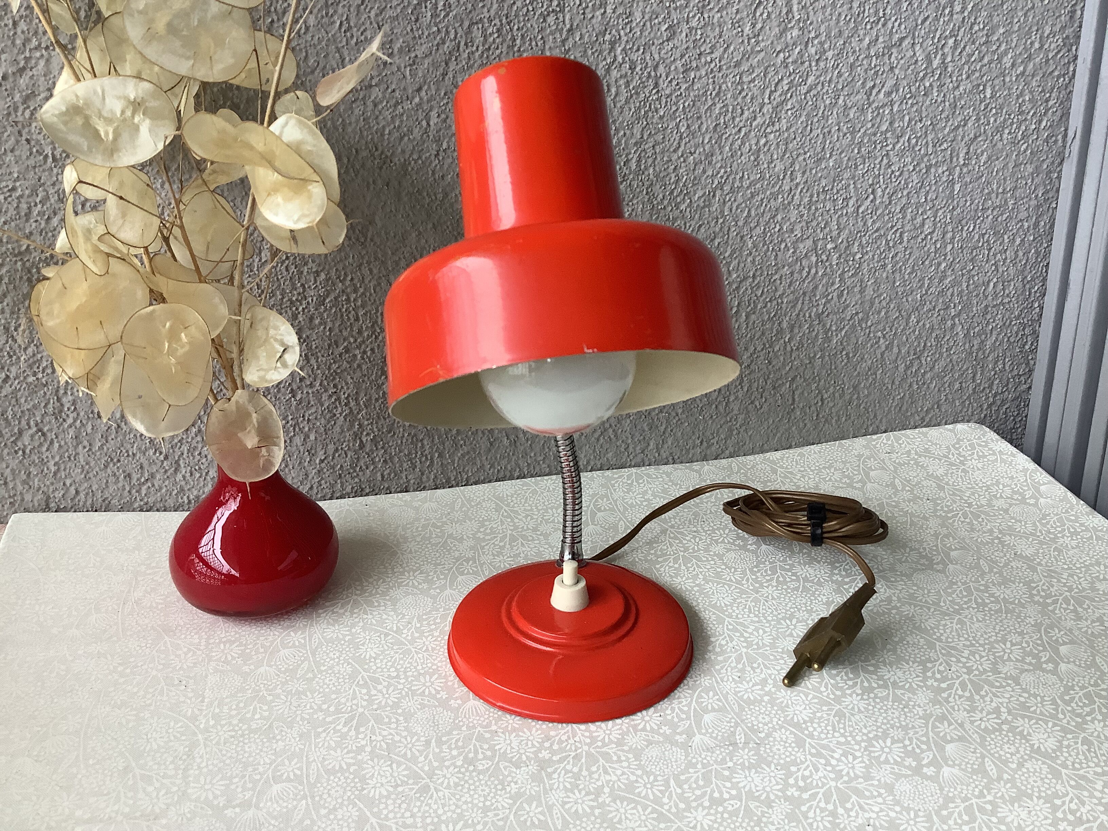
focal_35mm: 31
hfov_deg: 58.4
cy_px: 416
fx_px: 992
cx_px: 554
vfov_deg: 45.4
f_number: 2.4
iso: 80
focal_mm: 3.3
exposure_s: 1/120
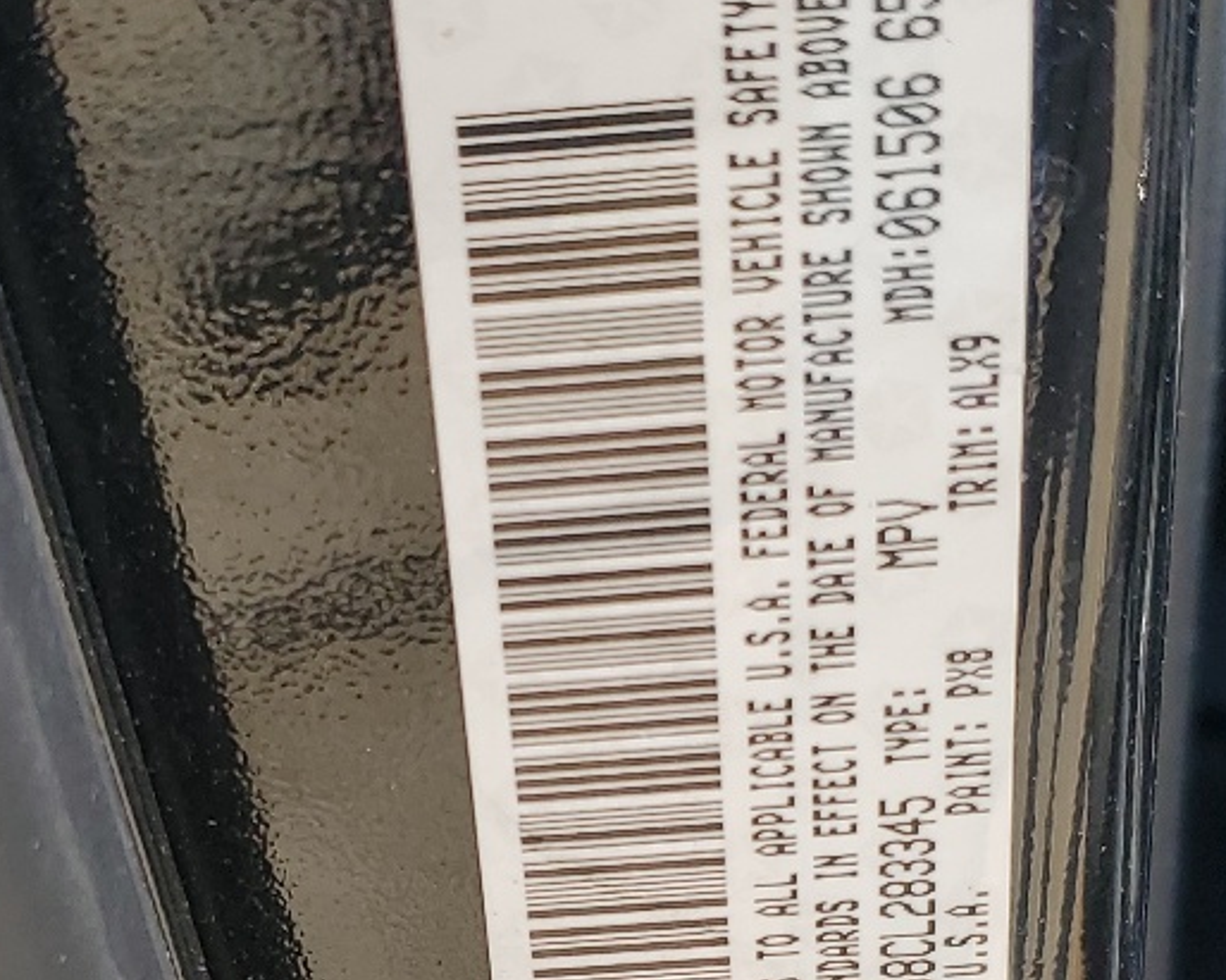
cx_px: 541
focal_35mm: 79
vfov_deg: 18.8
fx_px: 2866
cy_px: 1028
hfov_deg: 24.1
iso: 50
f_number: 1.5
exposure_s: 1/385
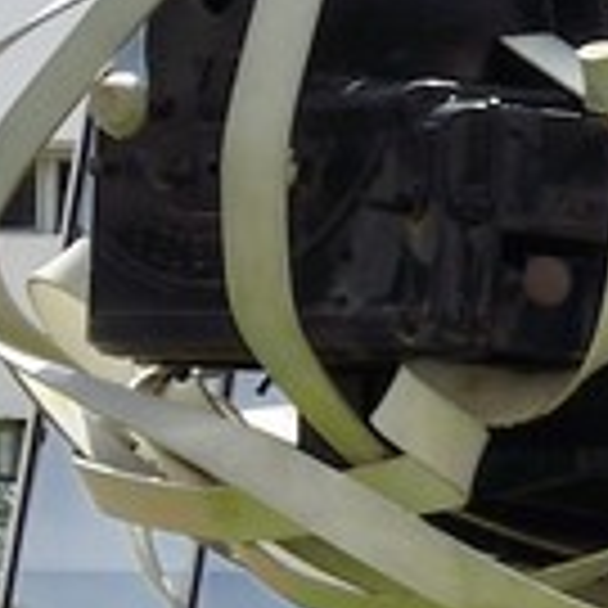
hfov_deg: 4.8
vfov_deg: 6.4
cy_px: 491
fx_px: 5405
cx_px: 3409
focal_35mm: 272
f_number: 16
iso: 200
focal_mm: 27
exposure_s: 1/125
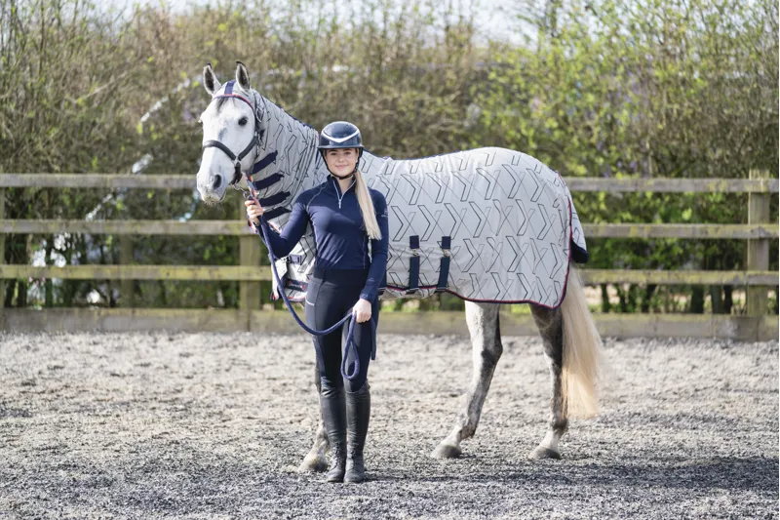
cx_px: 390
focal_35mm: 133
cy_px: 260
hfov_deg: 15.4
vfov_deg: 10.3
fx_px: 2881
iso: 100
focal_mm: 133
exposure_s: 1/320
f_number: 2.8
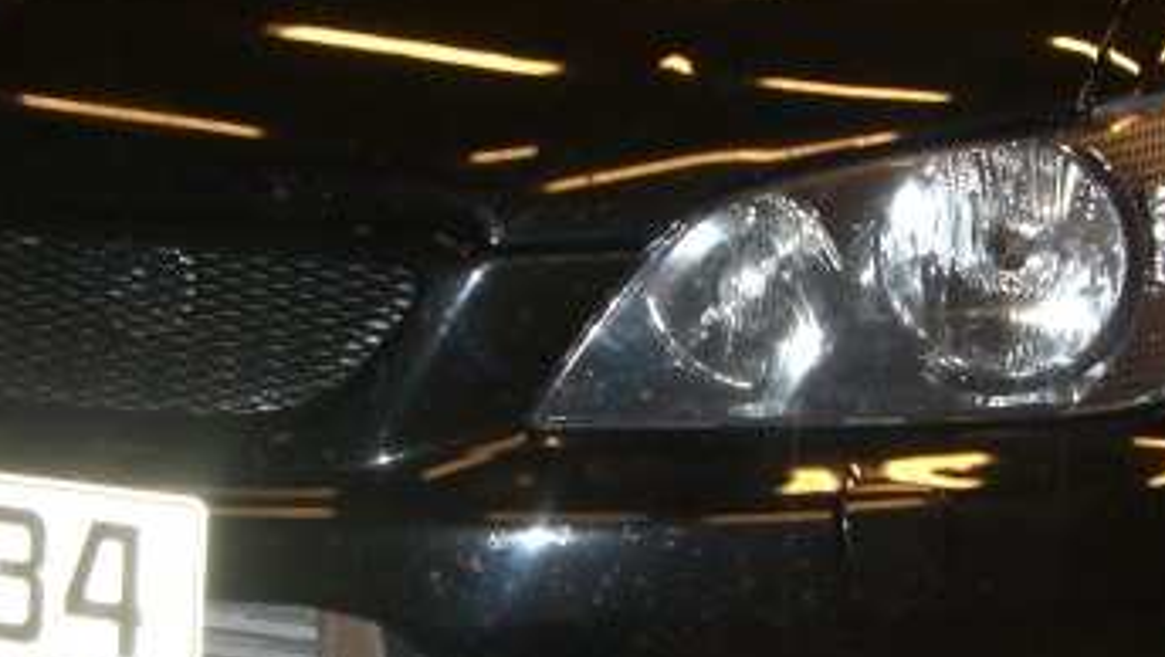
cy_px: 410
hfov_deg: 27.5
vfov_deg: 15.7
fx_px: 2380
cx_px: 674
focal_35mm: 77
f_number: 2.7
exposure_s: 1/60
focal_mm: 6.2
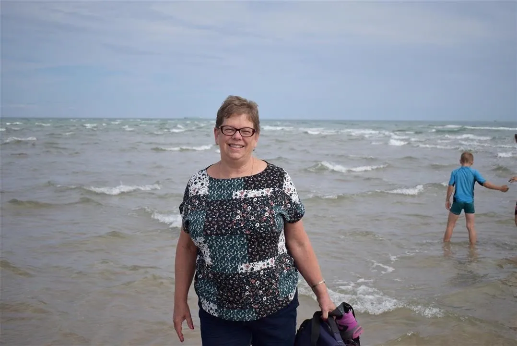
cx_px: 258
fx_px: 690
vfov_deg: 28.1
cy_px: 173
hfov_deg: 41.1
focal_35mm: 48
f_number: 4.5
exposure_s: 1/2500
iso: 200
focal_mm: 32
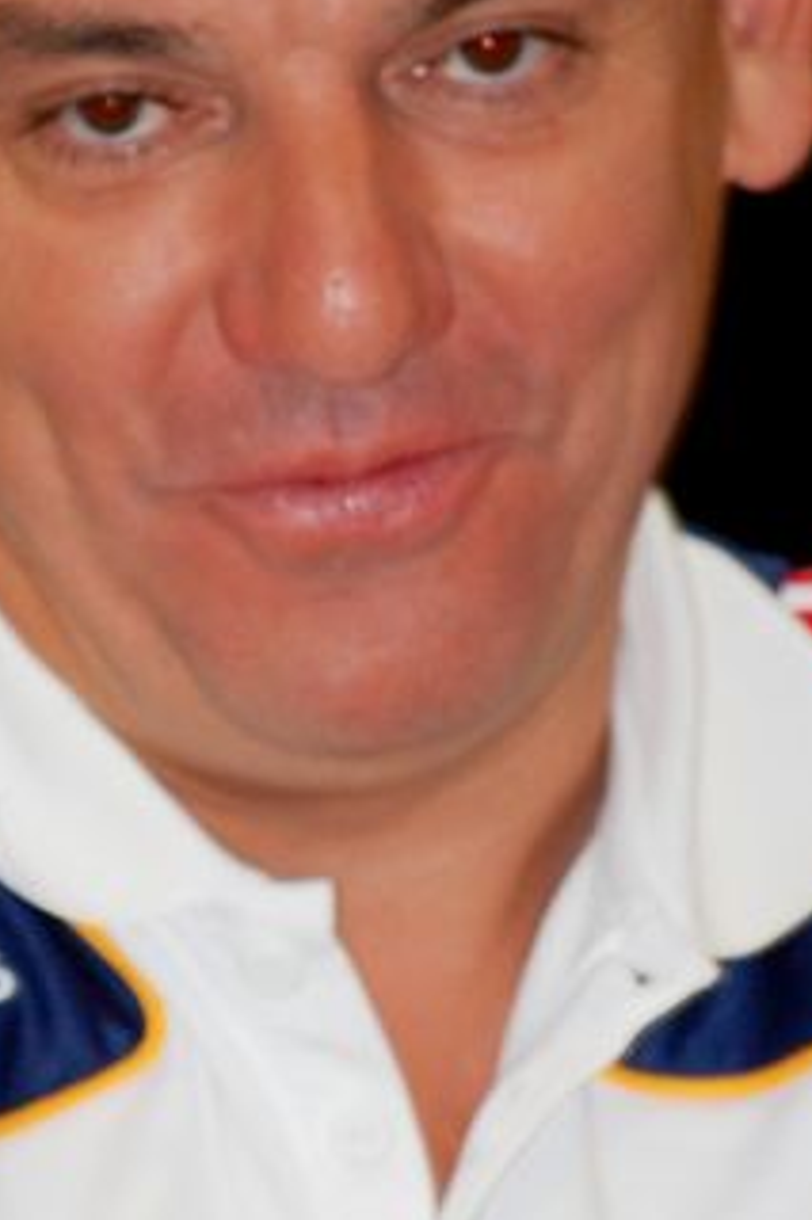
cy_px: 835
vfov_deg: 3.6
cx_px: 250
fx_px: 19420
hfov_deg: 2.4
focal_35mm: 573
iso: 400
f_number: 5
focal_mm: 135
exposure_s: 1/60
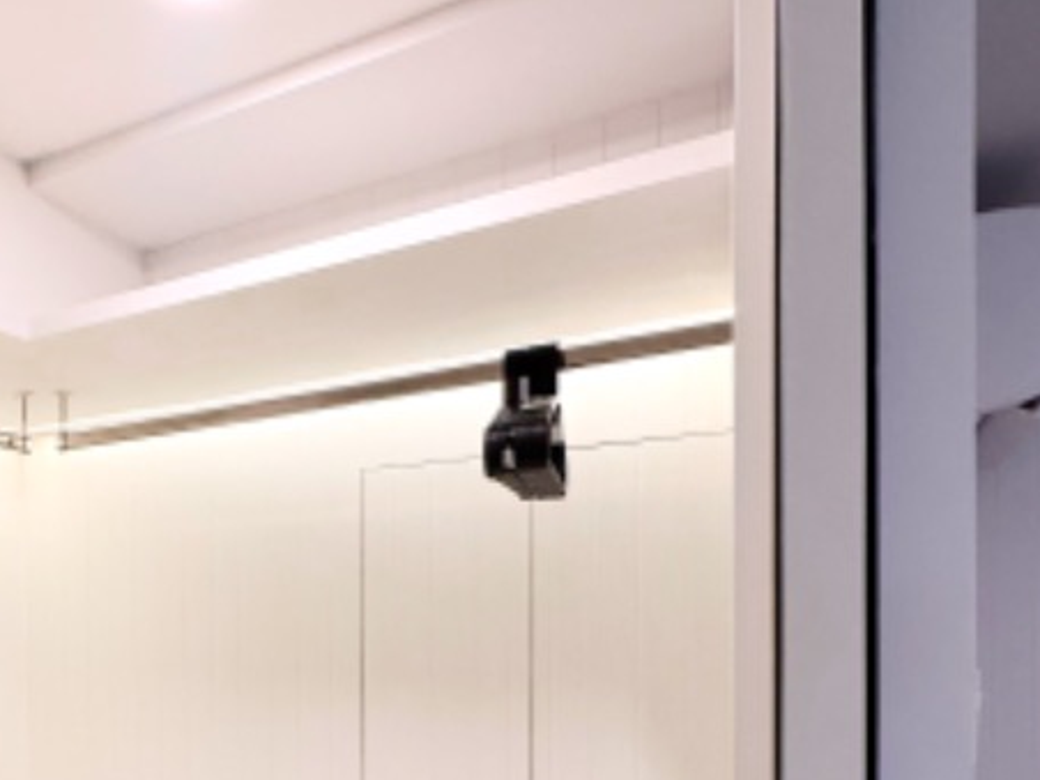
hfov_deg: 53.9
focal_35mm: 31
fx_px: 931
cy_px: 637
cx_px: 191
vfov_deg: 43.1
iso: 100
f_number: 2.2
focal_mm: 2.22
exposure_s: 1/100
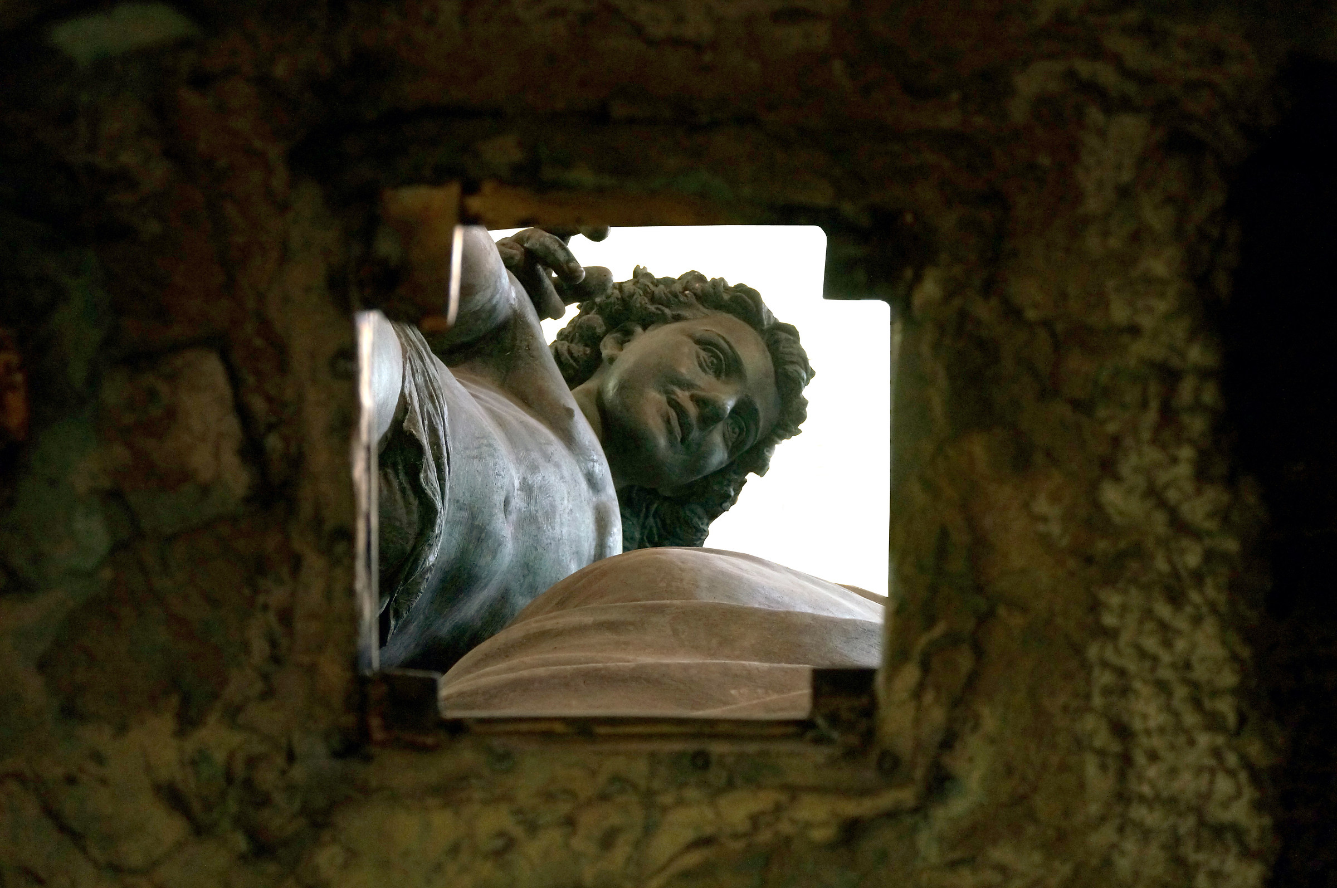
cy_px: 444
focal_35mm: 51
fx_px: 1892
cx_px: 668
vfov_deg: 26.4
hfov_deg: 38.9
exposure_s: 1/60
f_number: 5
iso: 1000
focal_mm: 34
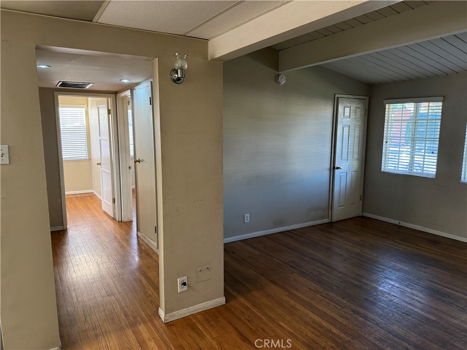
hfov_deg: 71.6
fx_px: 324
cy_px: 175
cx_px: 234
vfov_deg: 56.8
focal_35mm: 24
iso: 250
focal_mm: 6.76
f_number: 1.78
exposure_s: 1/129
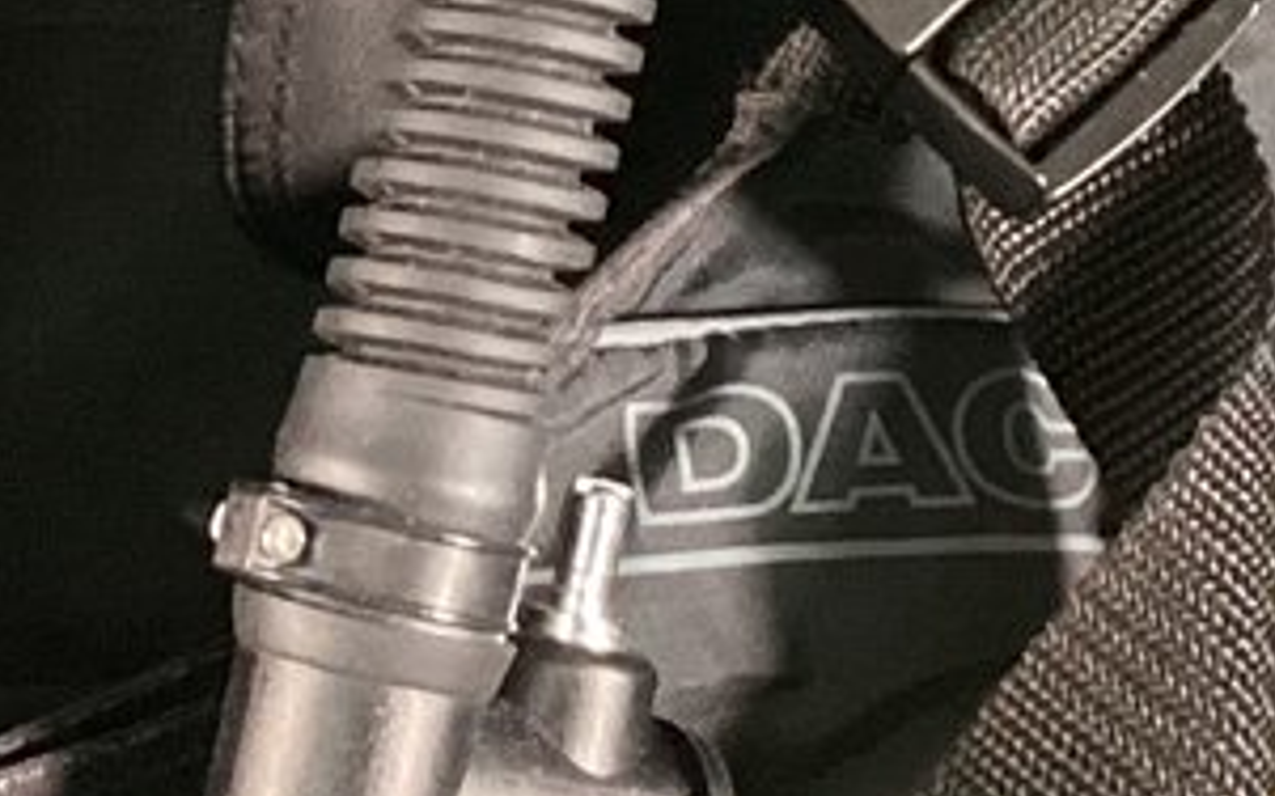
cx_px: -53
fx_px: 5732
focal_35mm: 165
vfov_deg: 7.9
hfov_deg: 12.5
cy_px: -129
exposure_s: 1/60
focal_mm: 3.3
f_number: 2.4
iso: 250
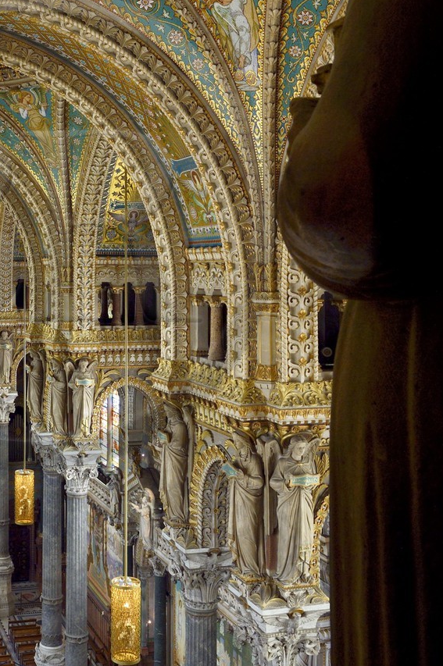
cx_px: 33
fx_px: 832
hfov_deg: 28.5
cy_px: 227
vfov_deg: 43.1
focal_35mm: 45
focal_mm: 24
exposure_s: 1/10
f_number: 7.1
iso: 800
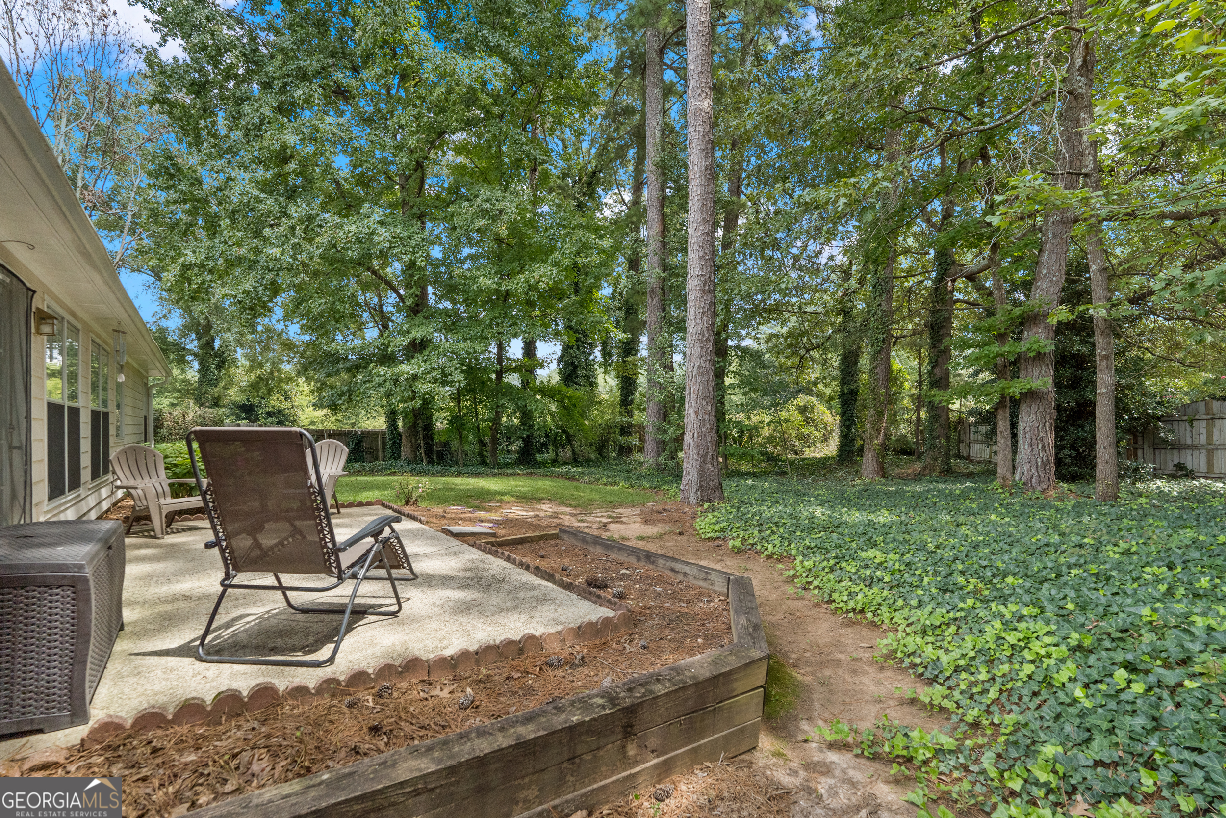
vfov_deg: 73.8
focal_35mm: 16
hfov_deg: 96.7
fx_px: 545
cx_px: 613
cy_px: 409
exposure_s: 1/800
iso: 1250
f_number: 5.6
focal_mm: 16
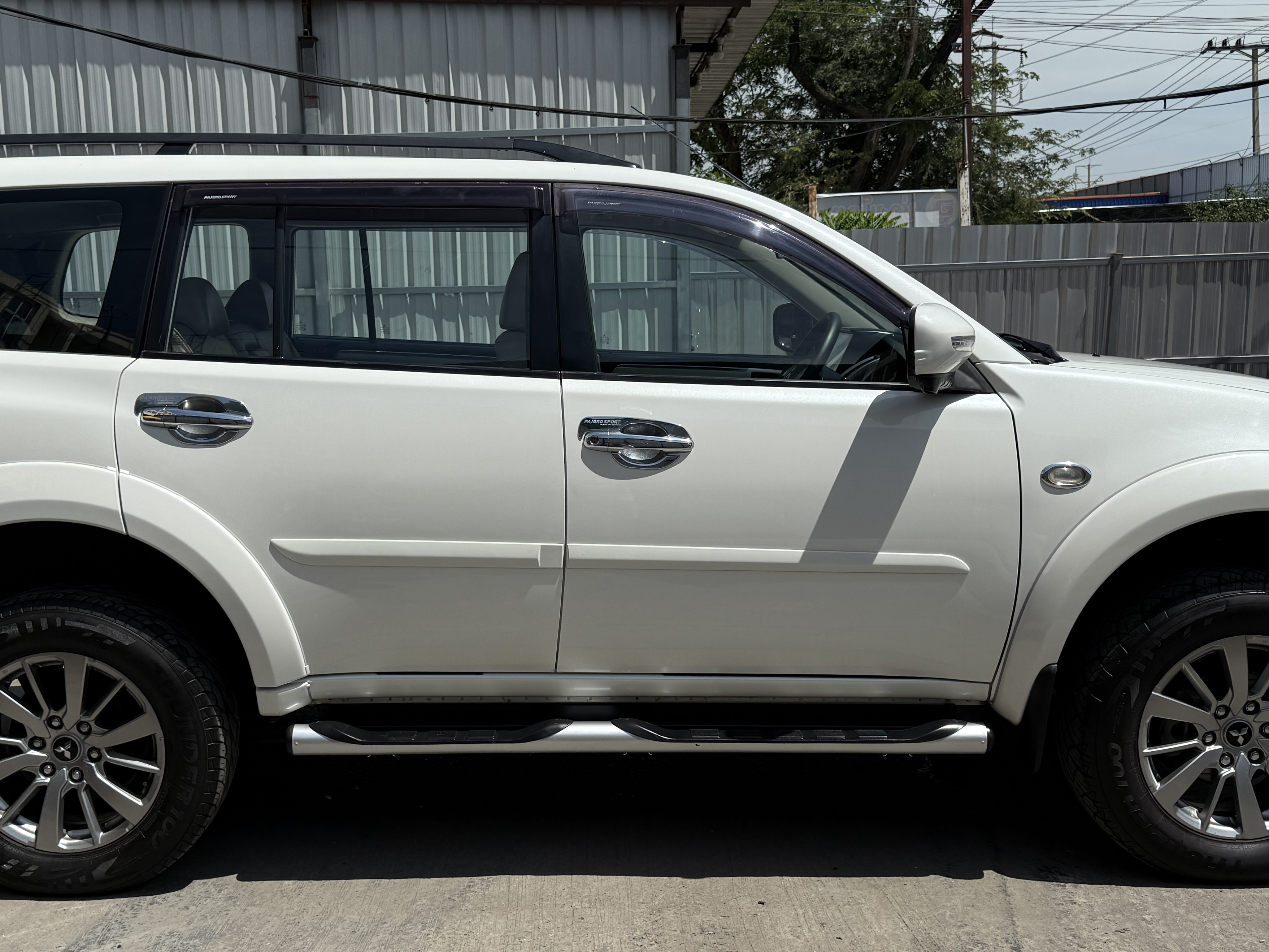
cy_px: 503
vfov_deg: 36.8
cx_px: 566
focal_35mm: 39
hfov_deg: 47.8
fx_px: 1430
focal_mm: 6.76
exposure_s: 1/7353
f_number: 1.78
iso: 80
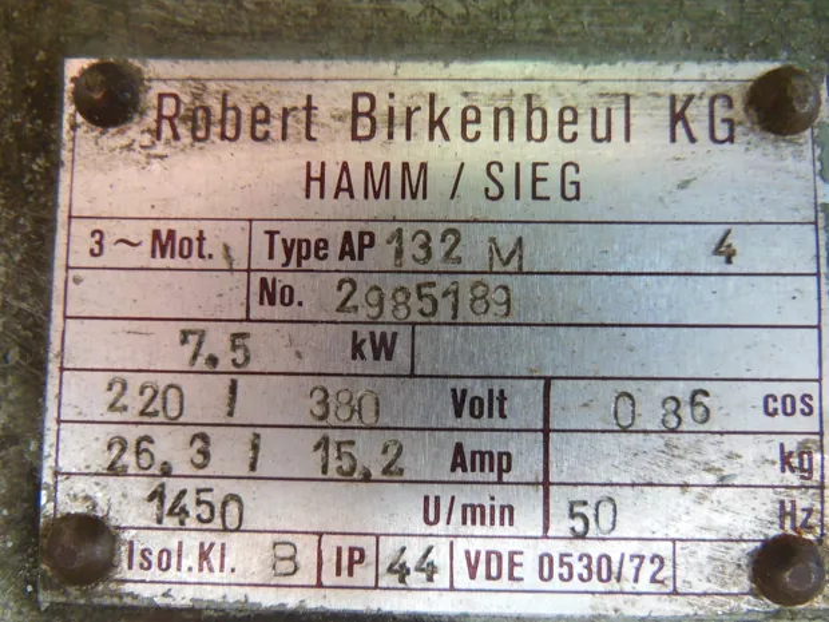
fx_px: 599
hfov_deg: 69.4
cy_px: 311
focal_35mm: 25
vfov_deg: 54.9
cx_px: 414
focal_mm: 4.5
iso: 400
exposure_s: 1/10
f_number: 3.5
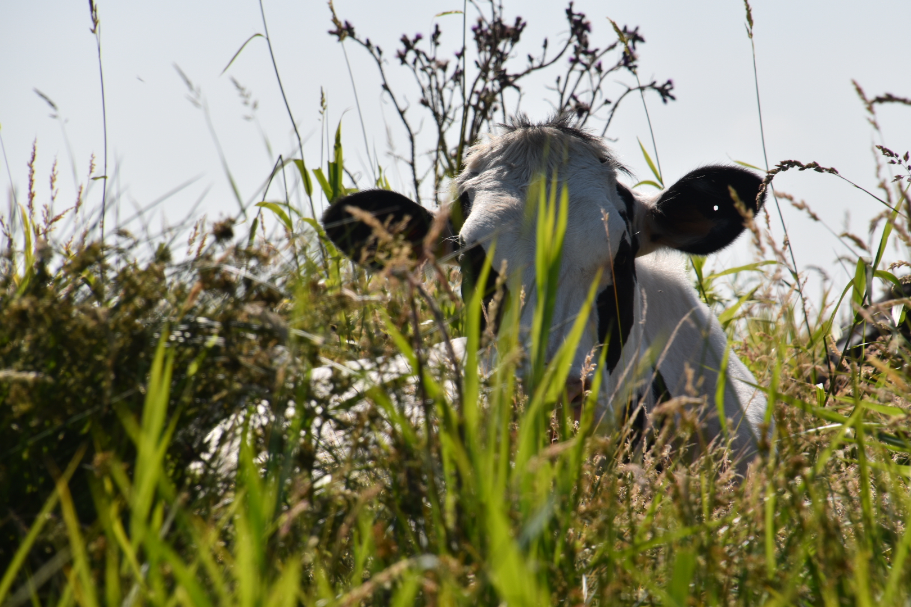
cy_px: 304
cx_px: 456
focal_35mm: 405
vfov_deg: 3.4
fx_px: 10248
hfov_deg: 5.1
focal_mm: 270
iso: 100
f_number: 13
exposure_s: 1/200
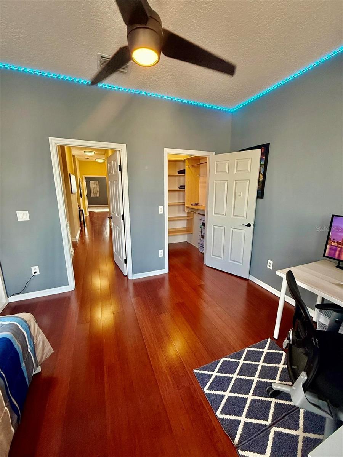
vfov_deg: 102.1
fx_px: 185
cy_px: 228
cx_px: 172
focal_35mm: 14
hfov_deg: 85.7
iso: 200
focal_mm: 2.22
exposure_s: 1/120
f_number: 2.2
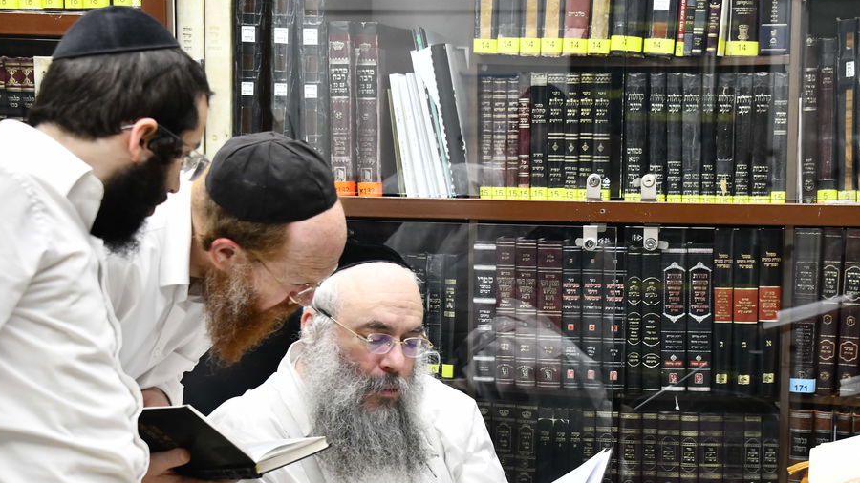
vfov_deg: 11.9
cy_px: 386
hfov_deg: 21.1
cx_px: 478
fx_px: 2303
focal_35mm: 101
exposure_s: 1/160
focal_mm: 62
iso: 800
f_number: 5.6
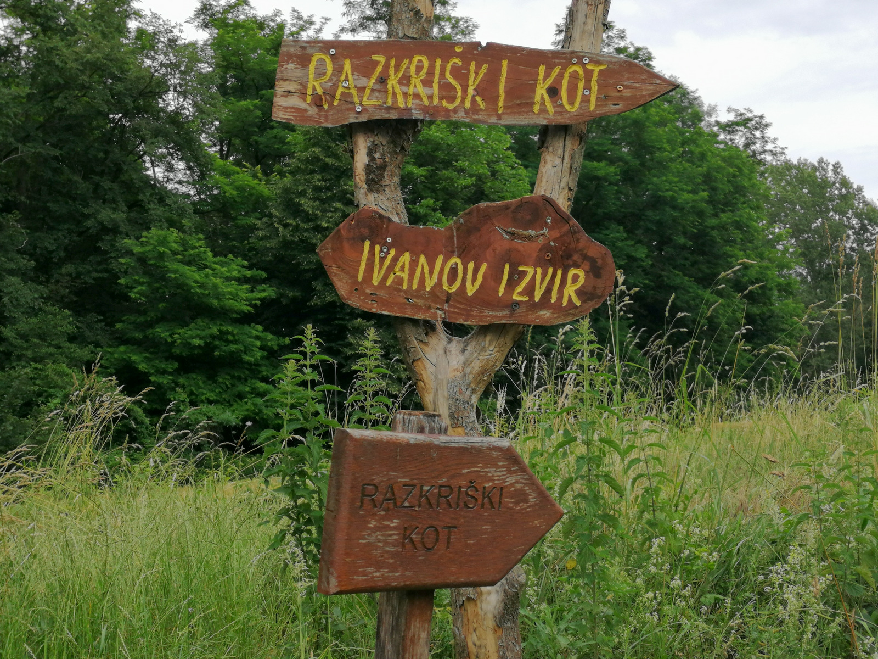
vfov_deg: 33.6
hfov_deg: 43.9
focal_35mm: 43
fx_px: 1091
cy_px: 330
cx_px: 439
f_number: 1.8
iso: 50
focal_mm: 3.95
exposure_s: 1/874
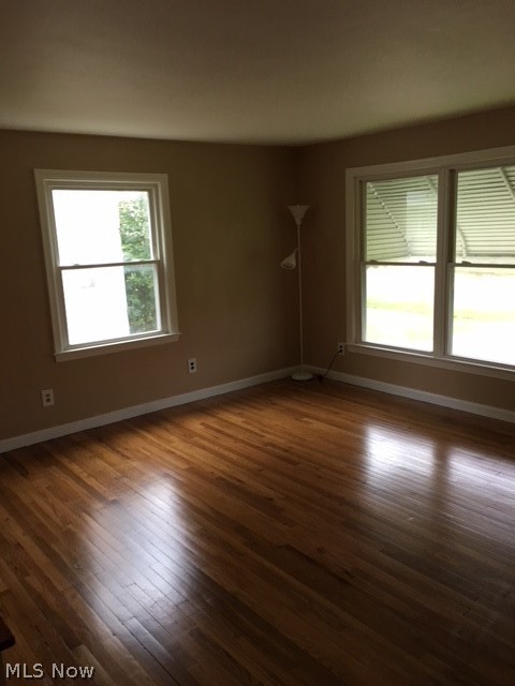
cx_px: 258
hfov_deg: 48.2
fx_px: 575
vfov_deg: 61.7
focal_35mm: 29
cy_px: 343
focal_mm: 4.15
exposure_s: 1/30
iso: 80
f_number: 2.2
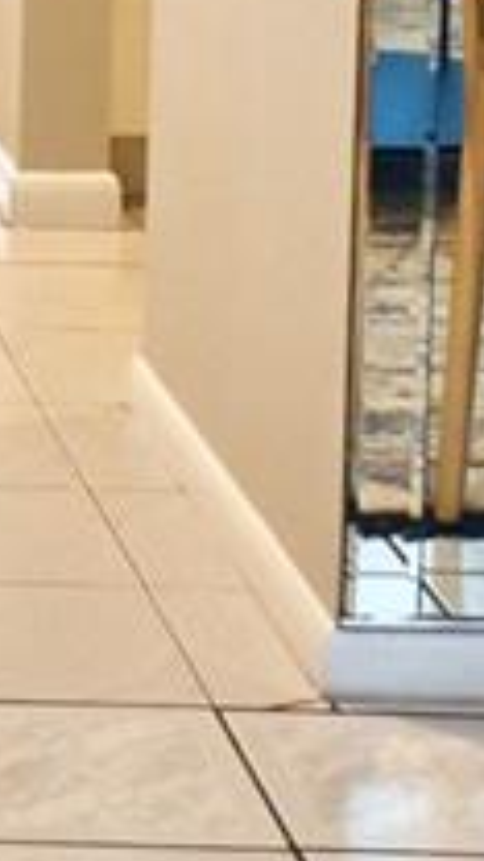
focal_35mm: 145
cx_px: -931
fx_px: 3308
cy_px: -294
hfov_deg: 7.4
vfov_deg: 14.2
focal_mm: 24
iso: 1600
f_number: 7.1
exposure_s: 1/25
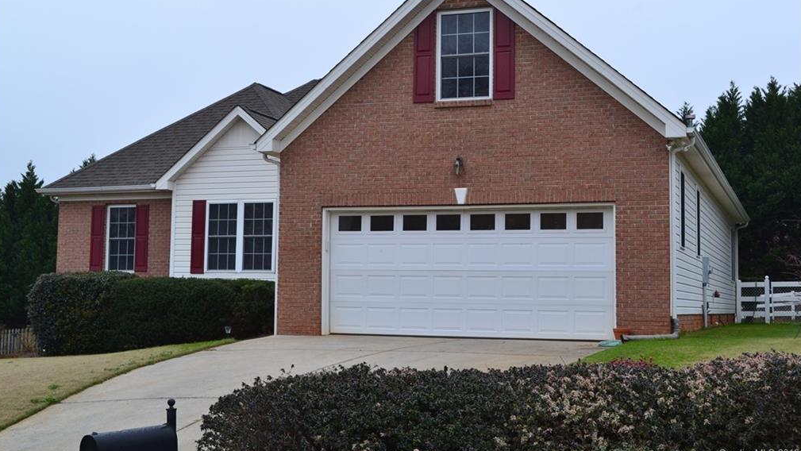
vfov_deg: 23.5
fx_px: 1083
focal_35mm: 51
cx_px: 399
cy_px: 190
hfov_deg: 40.6
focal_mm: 32
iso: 400
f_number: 9
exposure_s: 1/160
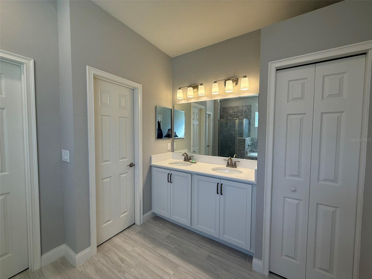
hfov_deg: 102.1
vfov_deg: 85.7
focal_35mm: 14
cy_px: 140
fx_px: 150
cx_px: 186
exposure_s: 1/141
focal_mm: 2.22
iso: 64
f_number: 2.2
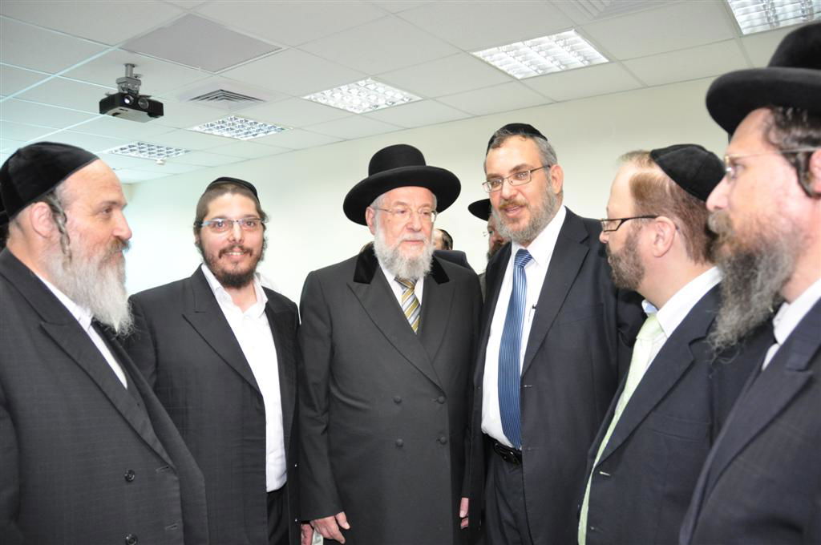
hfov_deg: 67.4
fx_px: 615
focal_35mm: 27
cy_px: 272
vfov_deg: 47.8
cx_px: 410
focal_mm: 18
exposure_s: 1/60
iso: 800
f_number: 4
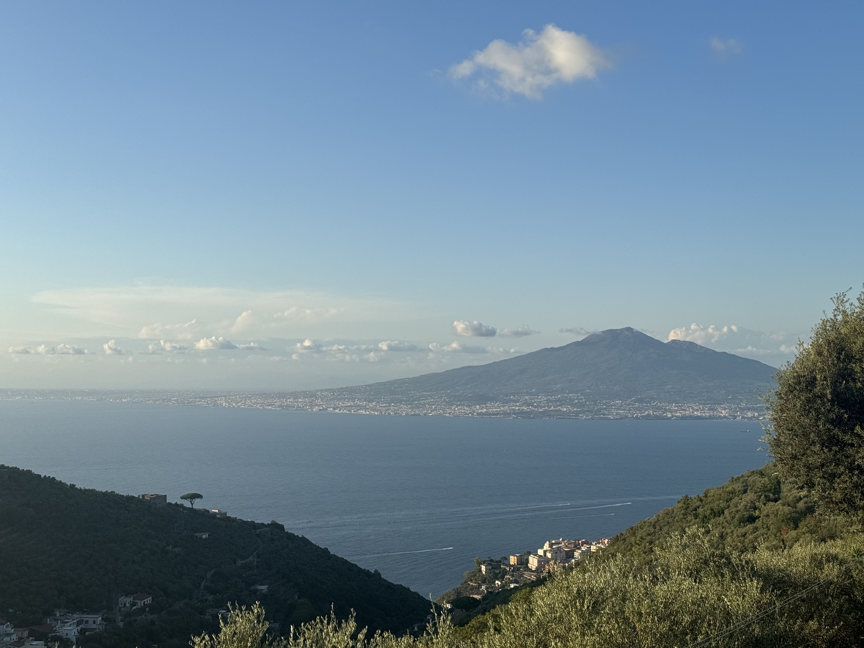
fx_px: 1198
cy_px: 324
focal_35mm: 48
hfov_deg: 39.7
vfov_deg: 30.3
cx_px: 432
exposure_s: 1/3610
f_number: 1.78
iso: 64
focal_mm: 6.86
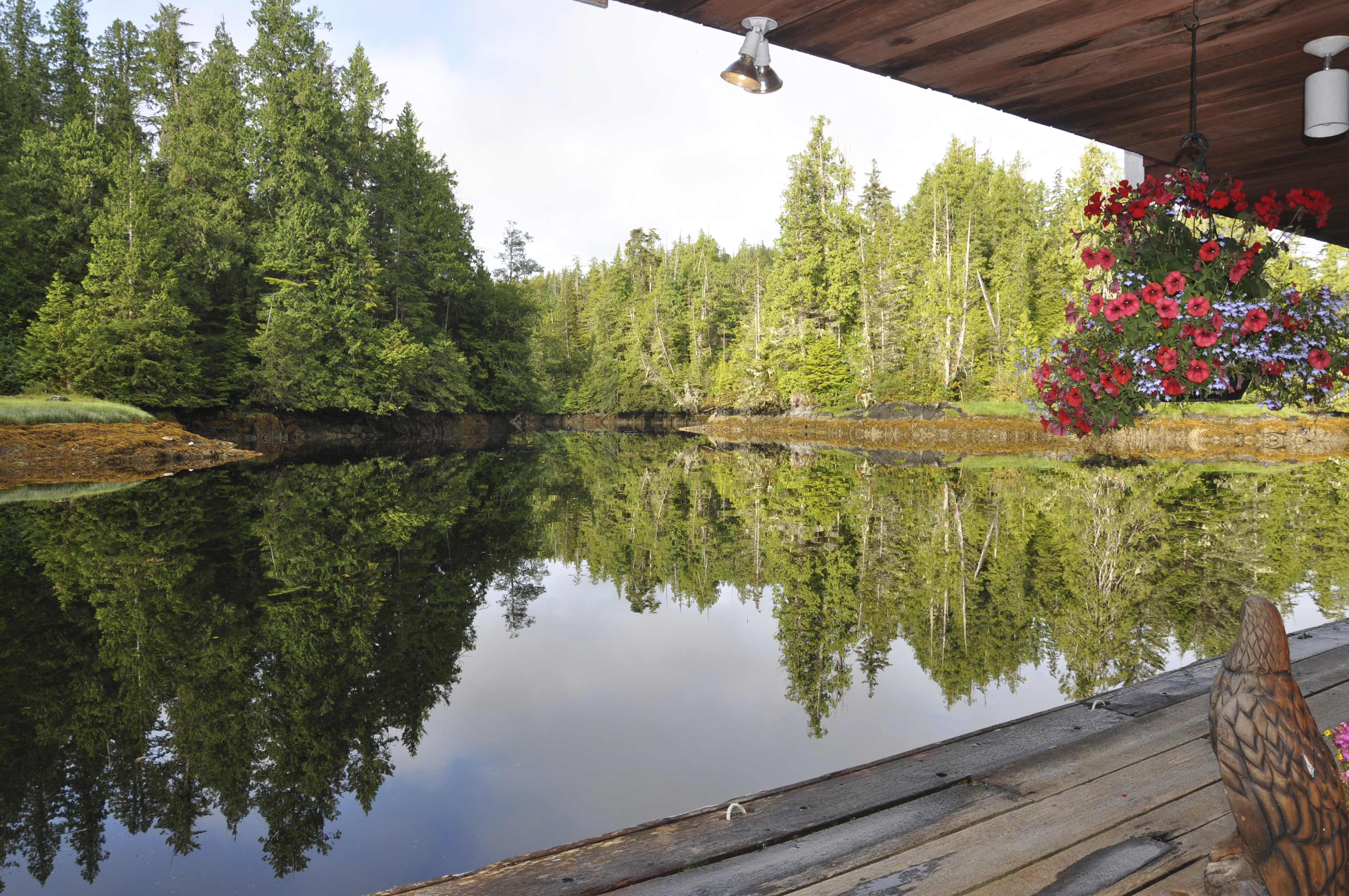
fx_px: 1011
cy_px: 448
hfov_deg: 67.4
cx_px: 674
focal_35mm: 27
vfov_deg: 47.8
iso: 200
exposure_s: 1/200
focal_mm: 18
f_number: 7.1
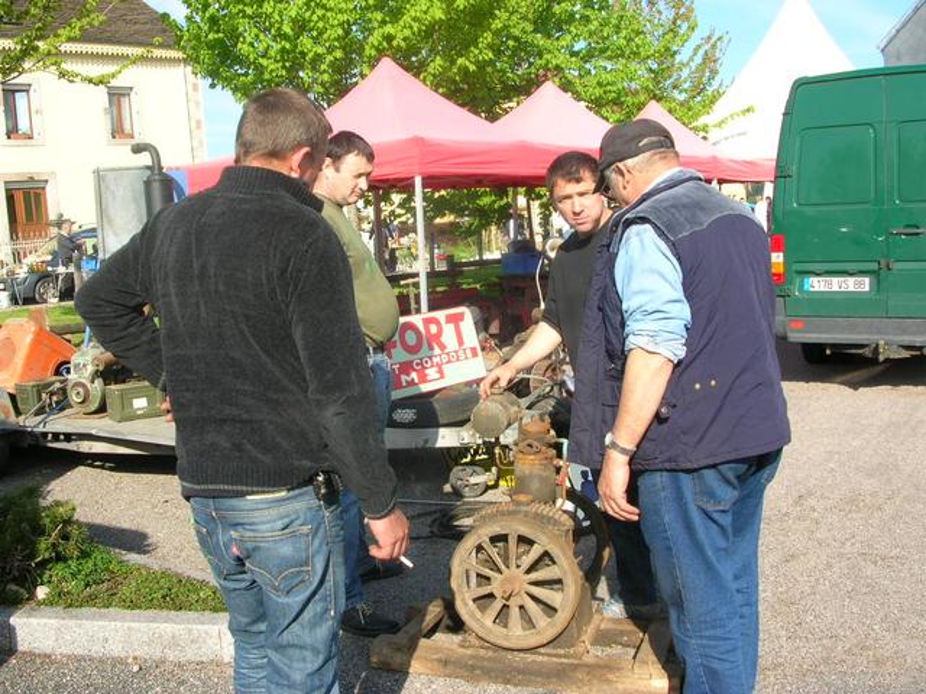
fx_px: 936
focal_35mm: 35
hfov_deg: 52.6
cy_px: 347
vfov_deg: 40.7
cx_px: 463
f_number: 5.6
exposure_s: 1/138
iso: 50
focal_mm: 5.8
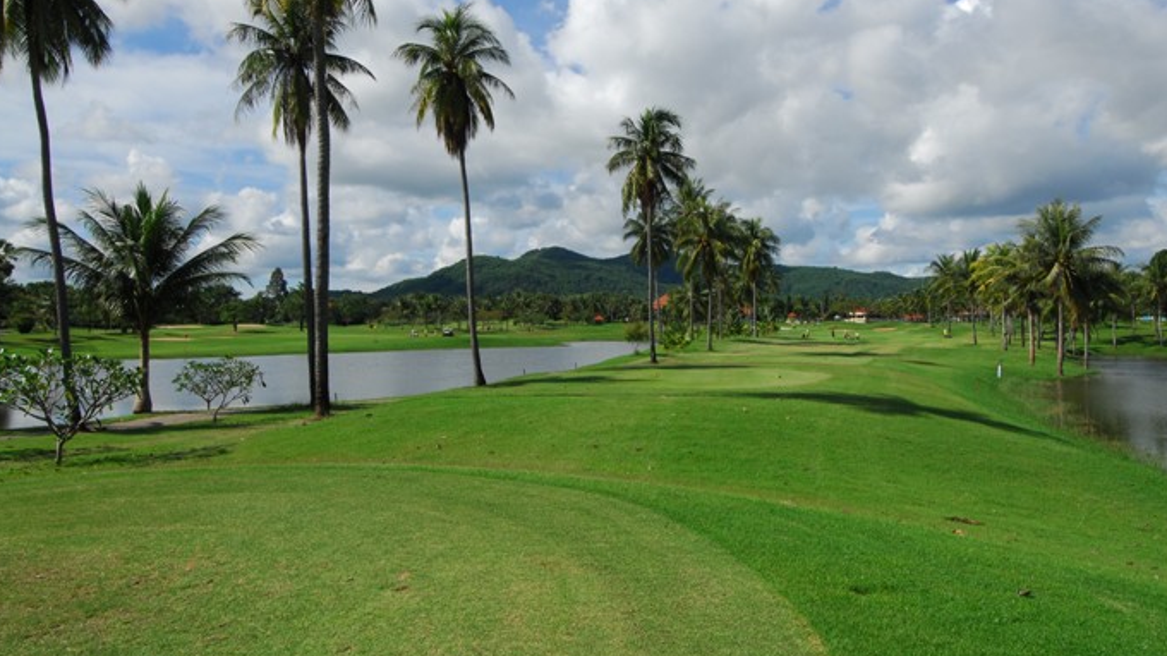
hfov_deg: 61.0
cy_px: 279
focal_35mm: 32
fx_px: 990
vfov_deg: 36.6
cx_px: 584
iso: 100
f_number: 14
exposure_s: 1/100
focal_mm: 20
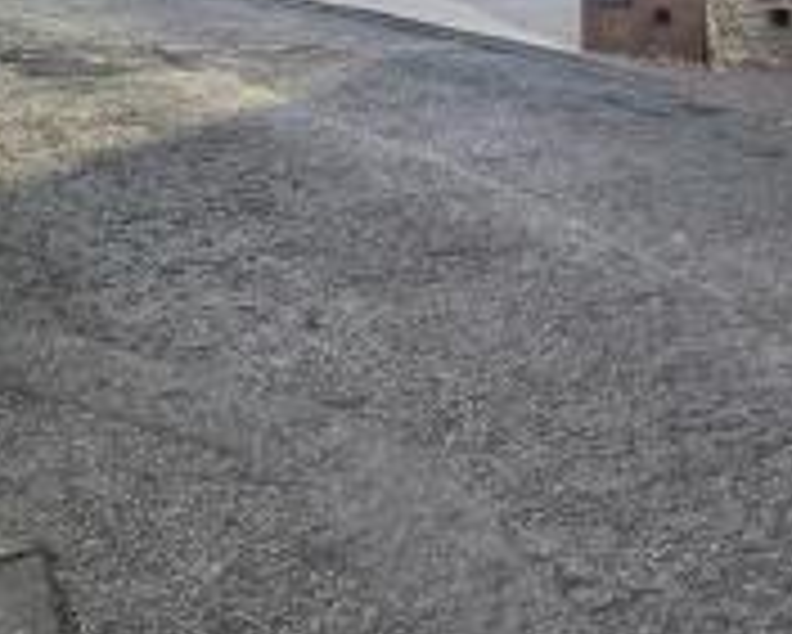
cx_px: 902
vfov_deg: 32.3
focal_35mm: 42
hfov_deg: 36.1
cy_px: -29
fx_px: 985
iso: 50
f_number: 2.2
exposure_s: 1/714
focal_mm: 2.2
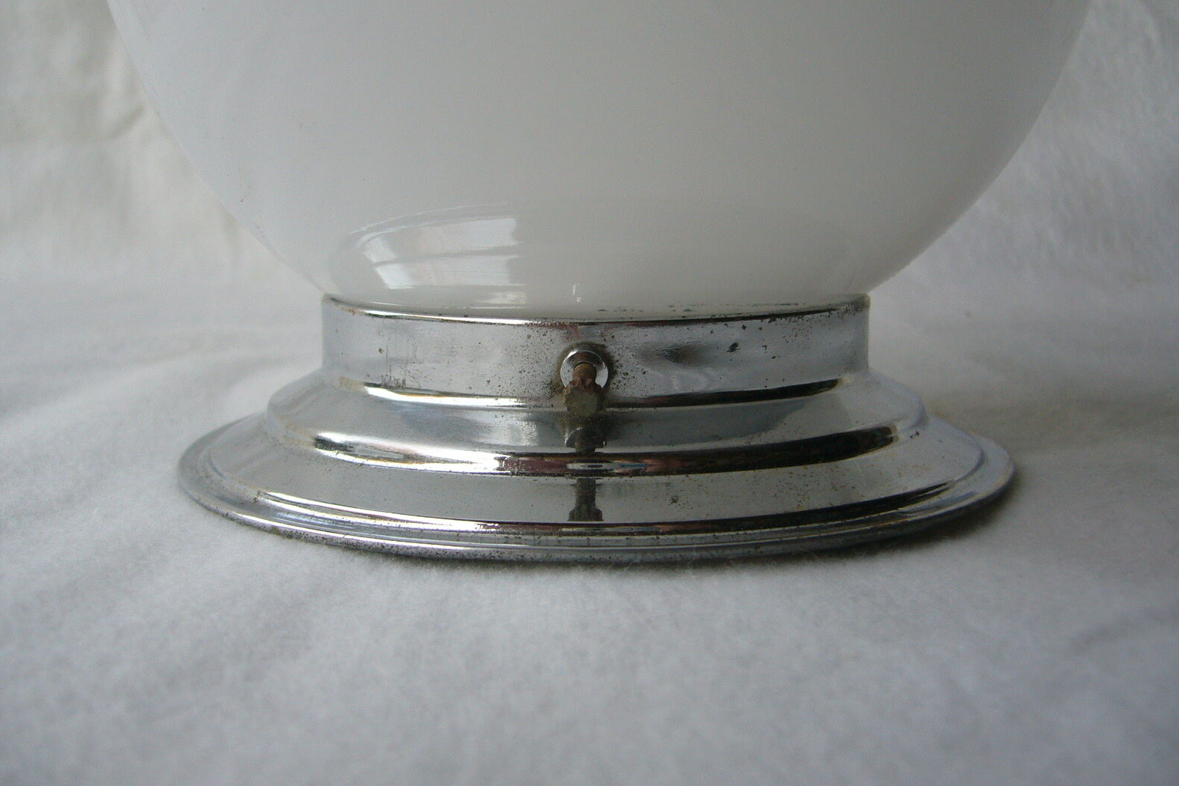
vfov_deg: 35.9
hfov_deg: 51.9
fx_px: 1212
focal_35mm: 37
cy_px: 397
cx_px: 586
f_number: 2.8
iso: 80
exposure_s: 1/25
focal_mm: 5.8
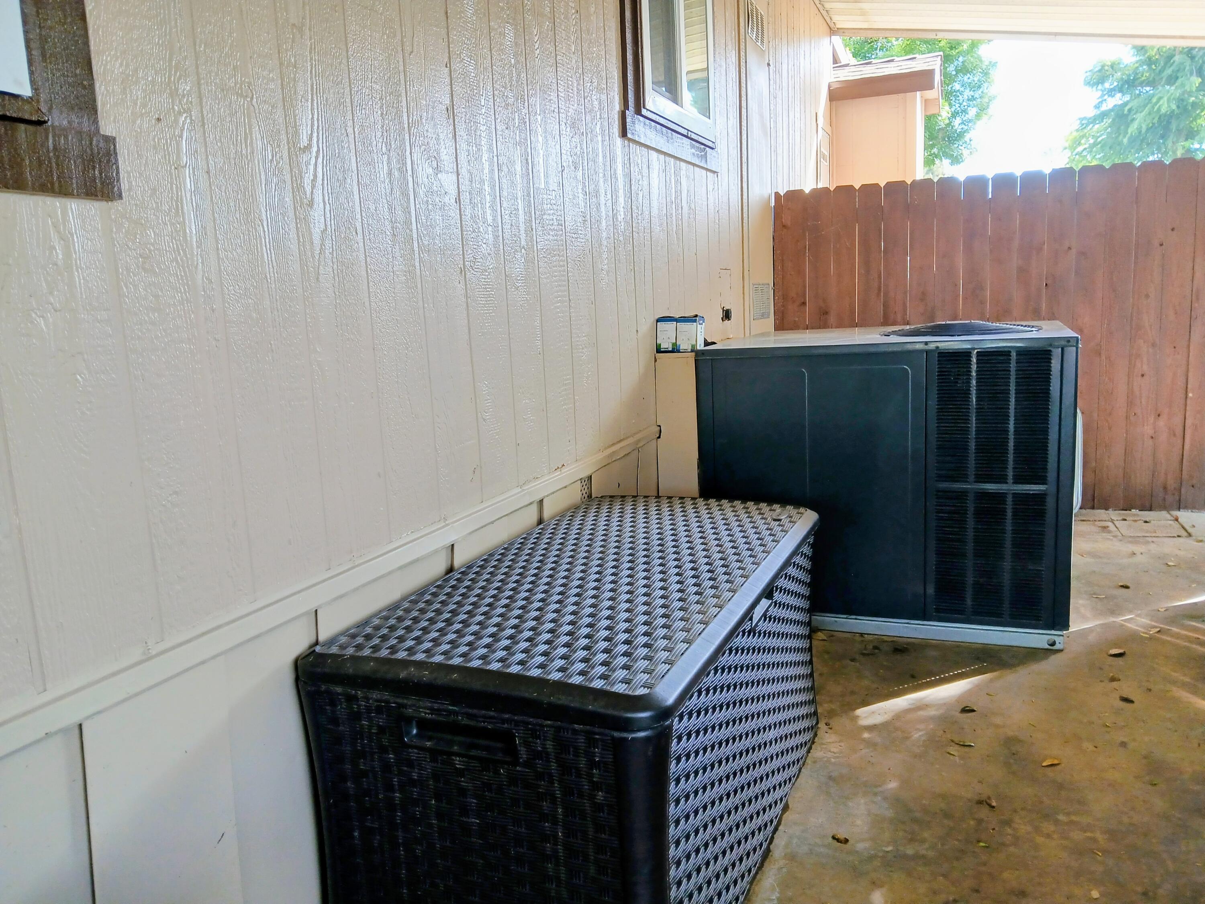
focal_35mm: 26
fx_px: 905
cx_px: 602
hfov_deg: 67.3
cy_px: 452
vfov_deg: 53.1
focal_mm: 3.98
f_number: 1.8
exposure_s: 1/60
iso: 50
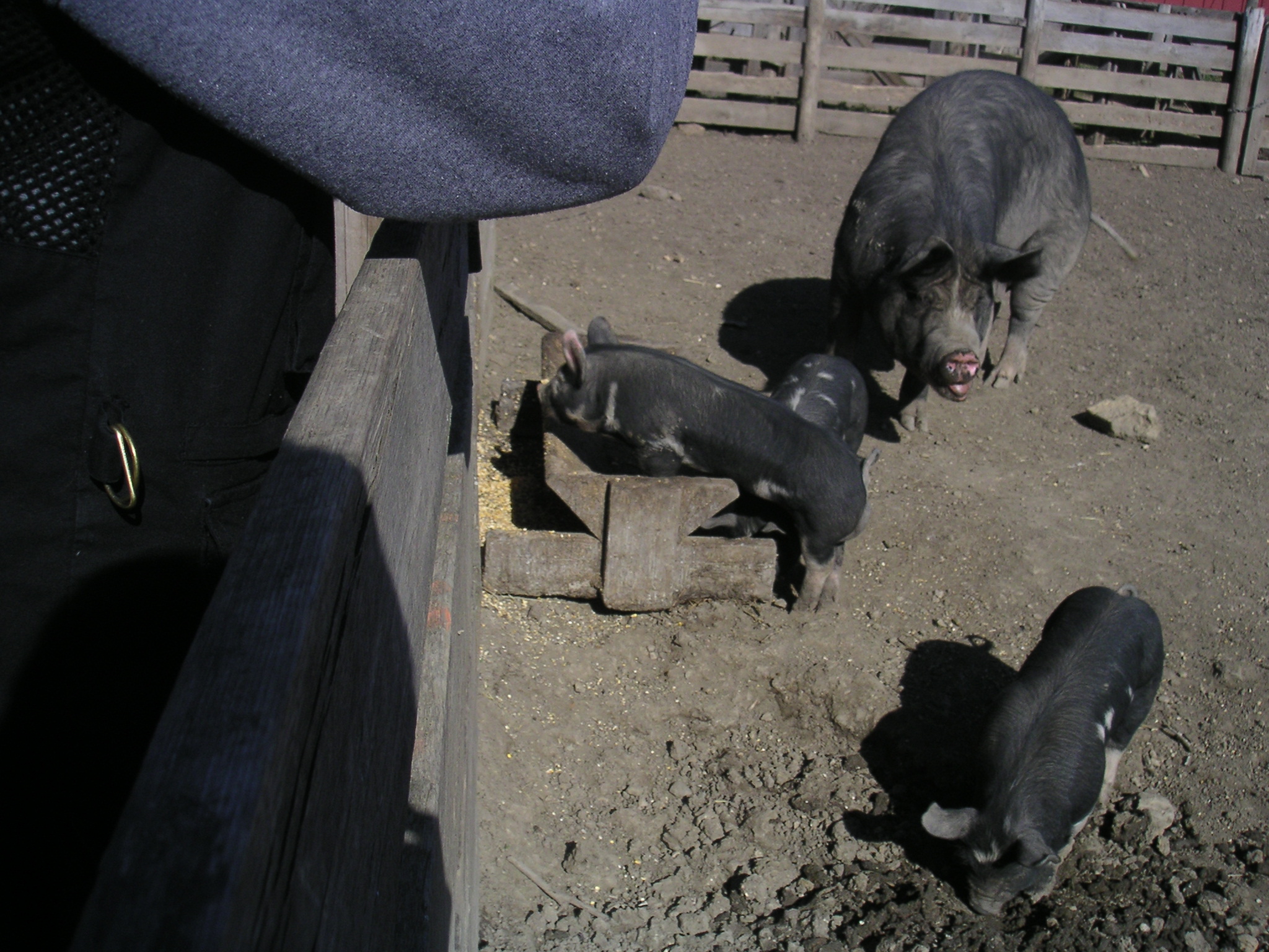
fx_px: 1393
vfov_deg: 37.7
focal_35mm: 38
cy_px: 476
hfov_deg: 49.0
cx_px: 634
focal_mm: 6
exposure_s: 1/180
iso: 50
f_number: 6.7
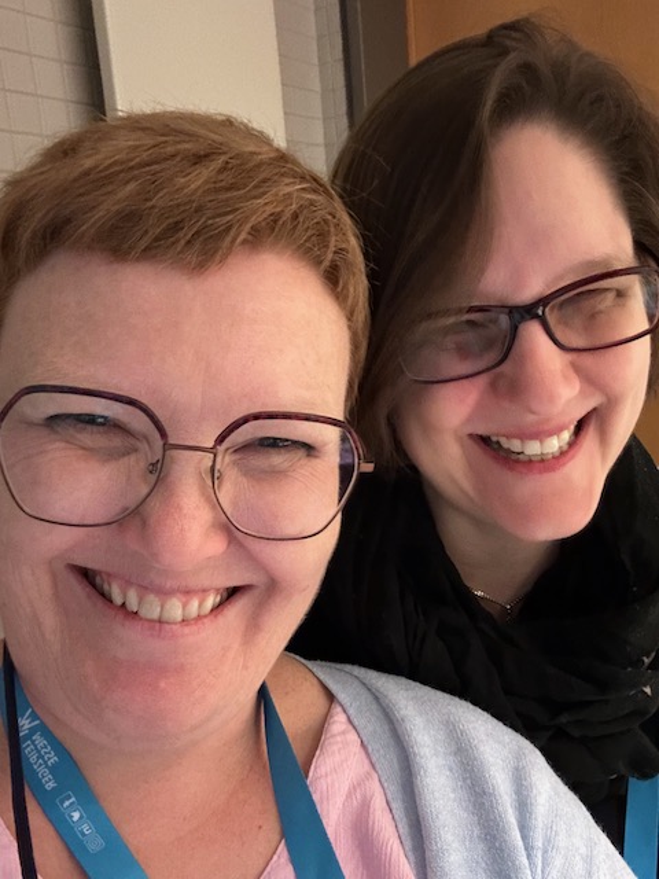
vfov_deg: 60.0
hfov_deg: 46.8
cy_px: 440
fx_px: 761
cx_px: 330
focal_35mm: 30
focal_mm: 2.69
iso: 500
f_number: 1.9
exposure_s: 1/20
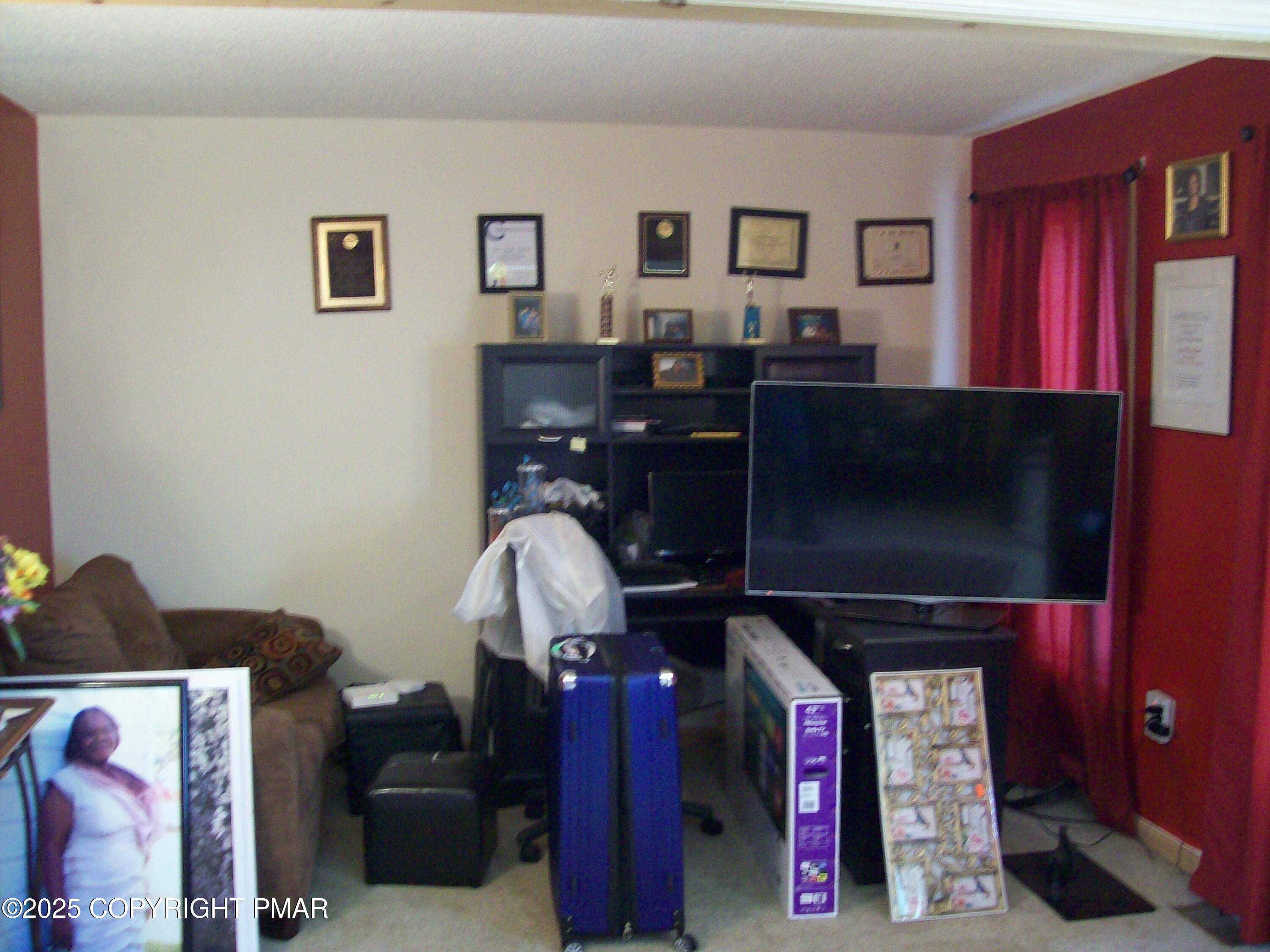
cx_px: 635
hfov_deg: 51.4
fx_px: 1321
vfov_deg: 39.7
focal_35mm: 36
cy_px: 476
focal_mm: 6
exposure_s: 1/8
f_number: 2.7
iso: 200
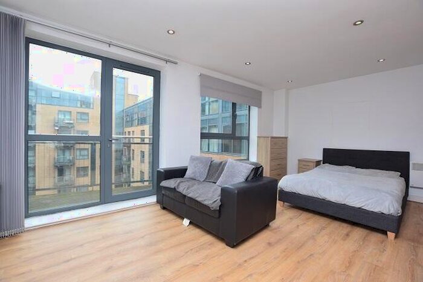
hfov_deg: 100.4
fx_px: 176
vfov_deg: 77.3
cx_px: 212
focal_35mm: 15
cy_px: 141
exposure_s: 1/125
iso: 400
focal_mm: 10
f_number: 5.6
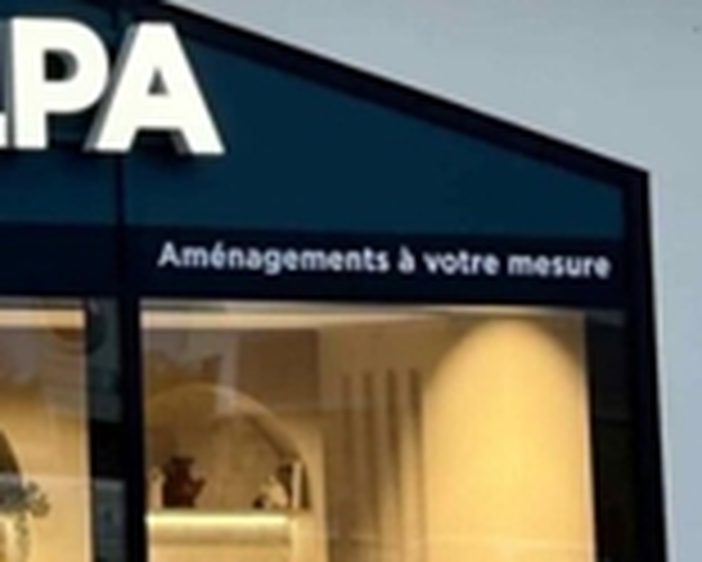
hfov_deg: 13.7
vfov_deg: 11.7
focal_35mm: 130
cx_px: -414
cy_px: -72
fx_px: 2703
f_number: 1.6
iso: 32
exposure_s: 1/127
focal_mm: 5.1
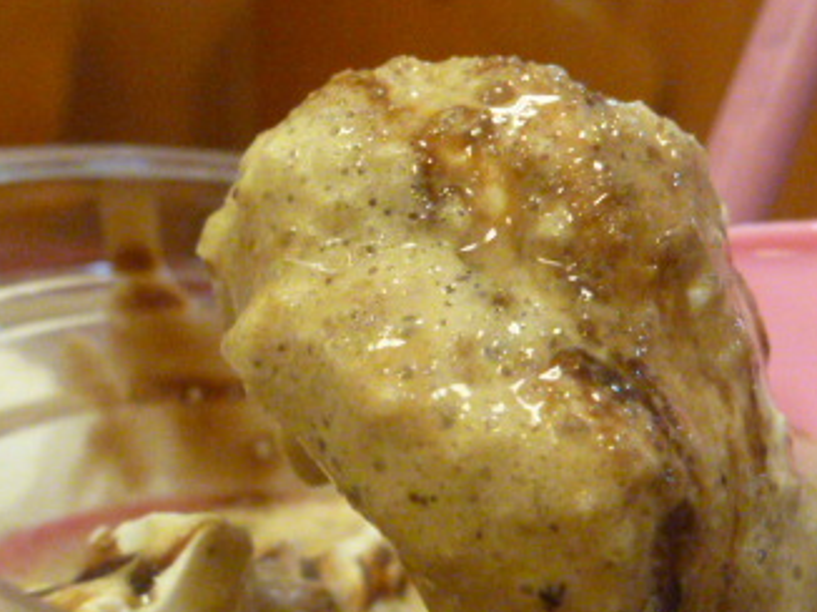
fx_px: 1297
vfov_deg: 26.5
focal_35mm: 55
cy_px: 288
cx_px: 491
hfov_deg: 34.8
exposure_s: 1/125
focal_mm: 4.9
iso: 800
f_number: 3.3
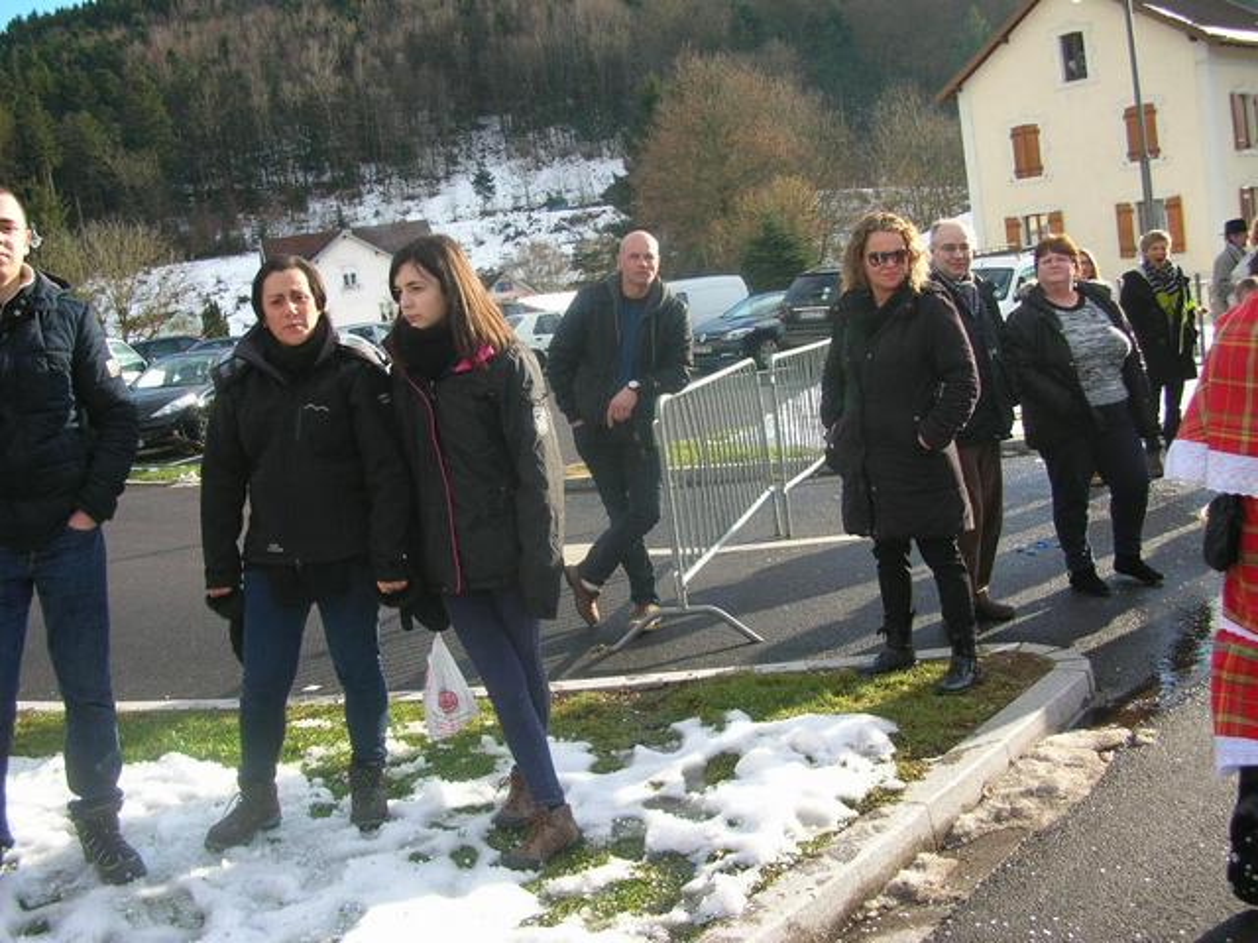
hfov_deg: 52.6
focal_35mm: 35
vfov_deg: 40.7
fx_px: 1272
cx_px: 629
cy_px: 472
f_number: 2.8
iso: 50
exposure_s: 1/393
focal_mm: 5.8
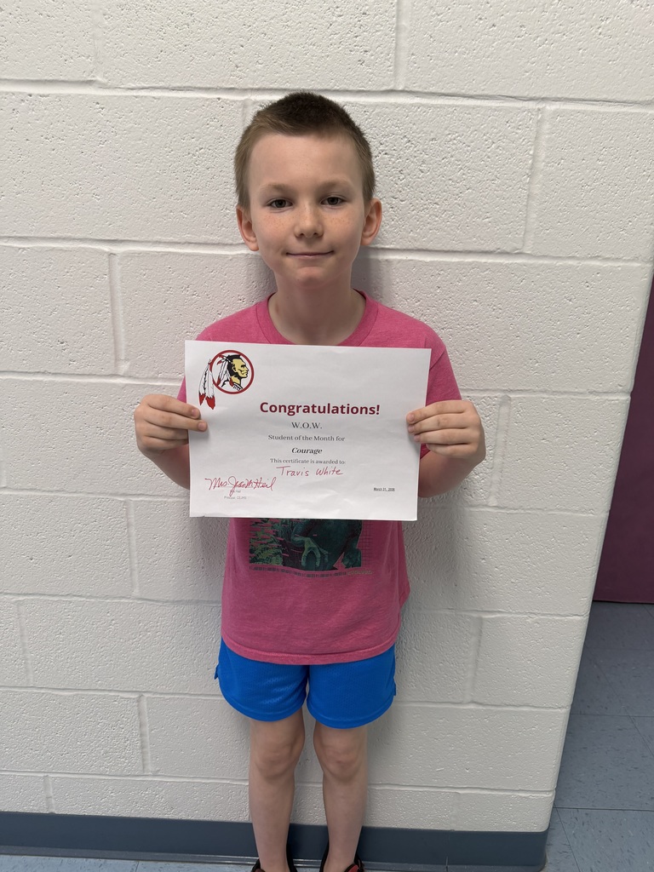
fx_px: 605
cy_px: 436
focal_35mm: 24
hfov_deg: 56.8
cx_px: 327
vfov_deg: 71.6
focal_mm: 6.76
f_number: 1.78
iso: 200
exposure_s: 1/120
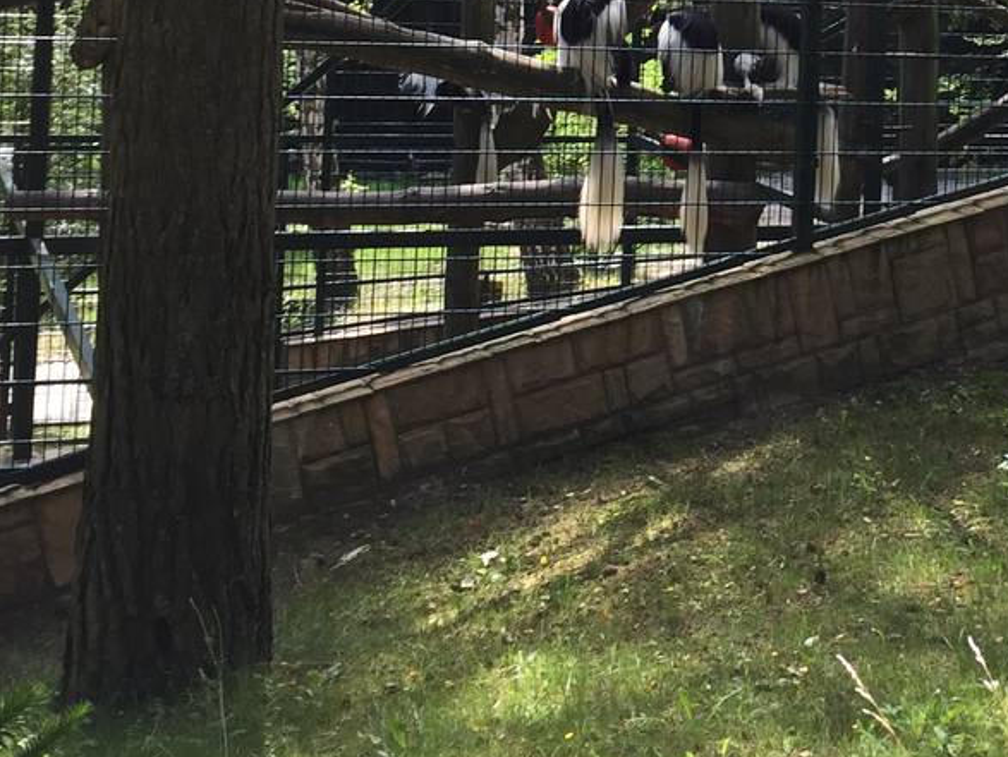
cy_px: -118
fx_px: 2302
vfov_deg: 17.9
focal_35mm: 79
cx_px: 865
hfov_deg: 24.1
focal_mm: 4.15
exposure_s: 1/240
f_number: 2.2
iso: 32
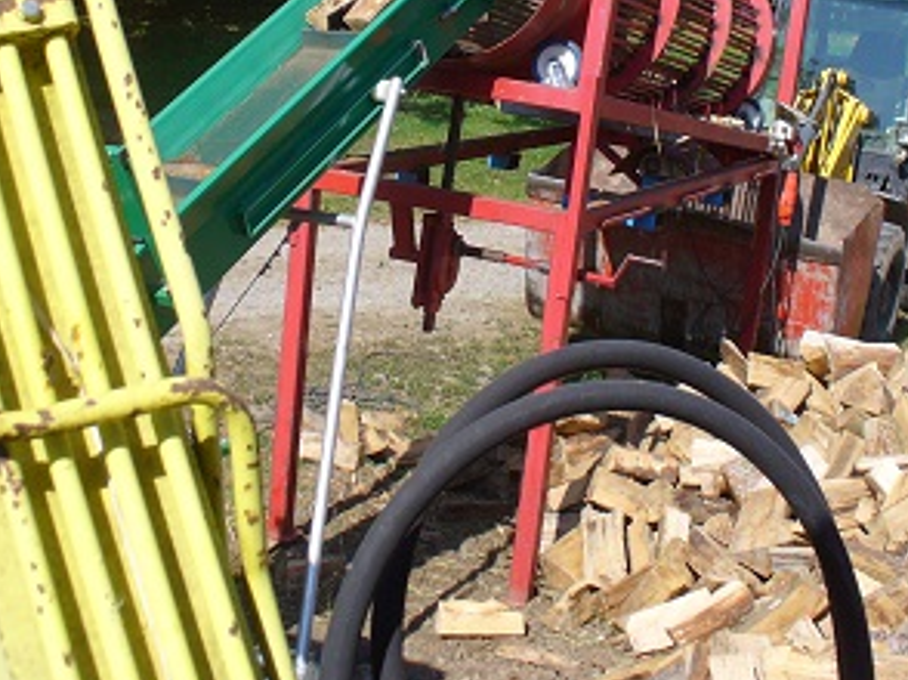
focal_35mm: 63
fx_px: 1651
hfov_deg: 30.7
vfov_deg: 22.9
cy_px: 119
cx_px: 432
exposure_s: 1/250
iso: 64
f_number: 5.6
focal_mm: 6.1
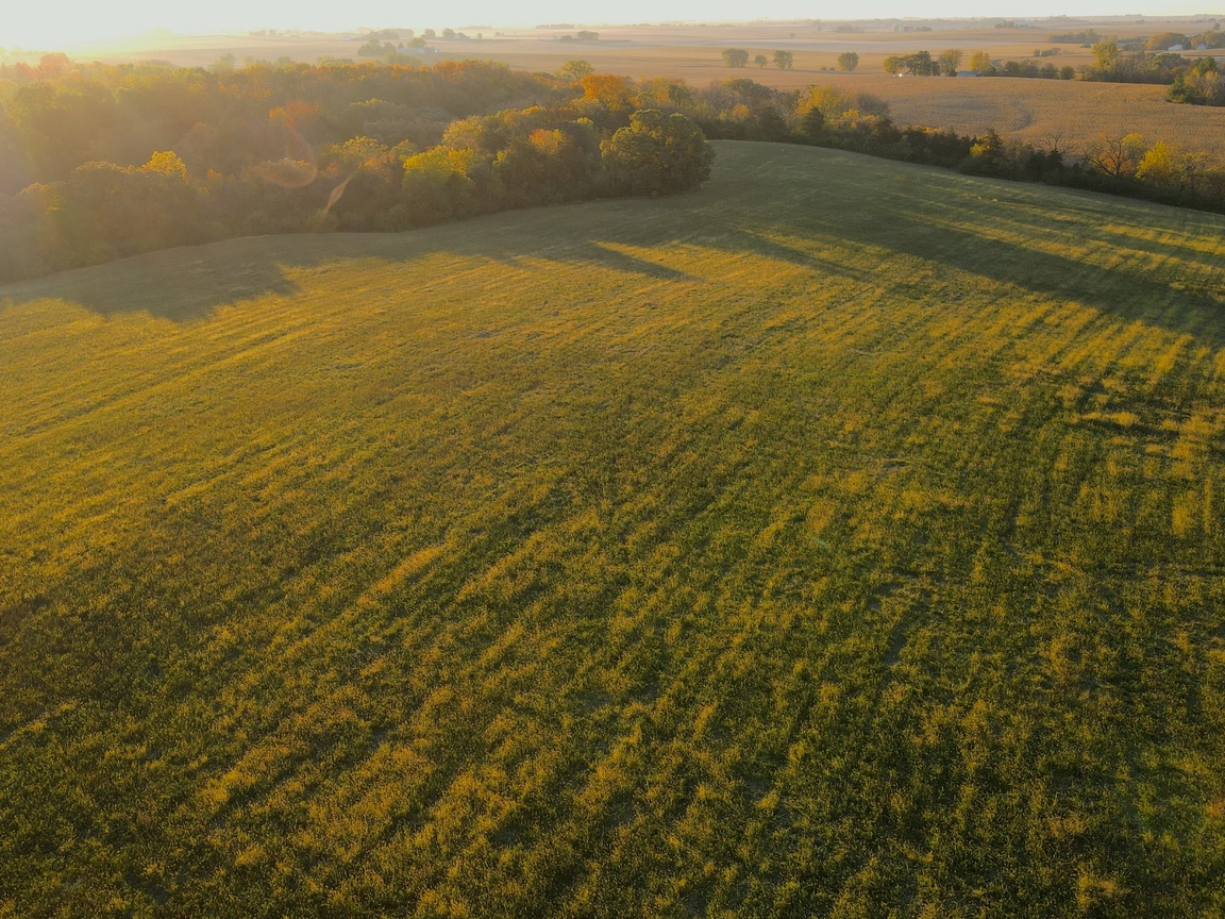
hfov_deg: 59.9
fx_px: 1062
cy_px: 381
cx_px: 580
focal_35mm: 30
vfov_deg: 46.6
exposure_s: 1/100
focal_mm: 4.5
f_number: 2.8
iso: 100
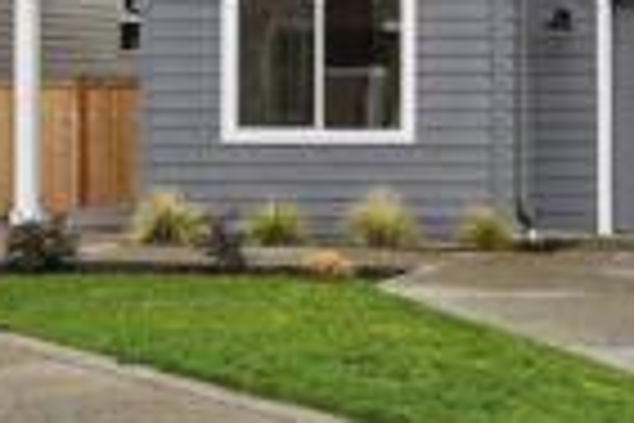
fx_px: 2096
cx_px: 621
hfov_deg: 16.9
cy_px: -142
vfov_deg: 11.2
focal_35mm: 119
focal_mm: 28
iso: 100
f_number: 8
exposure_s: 1/200
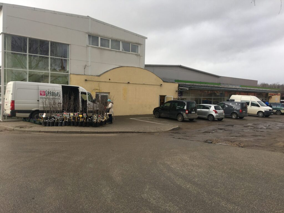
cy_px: 106
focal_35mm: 29
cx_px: 142
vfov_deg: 48.2
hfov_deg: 61.7
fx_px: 238
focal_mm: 4.15
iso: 25
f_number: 2.2
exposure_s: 1/409
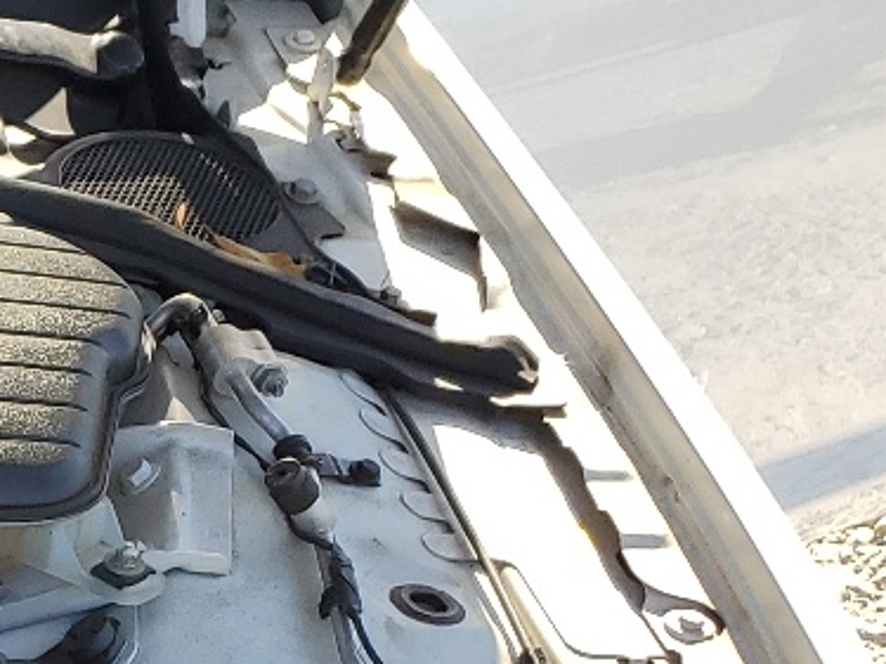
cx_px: -832
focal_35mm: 111
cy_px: 1089
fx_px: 2840
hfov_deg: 14.8
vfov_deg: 12.5
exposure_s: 1/909
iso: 50
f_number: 1.5
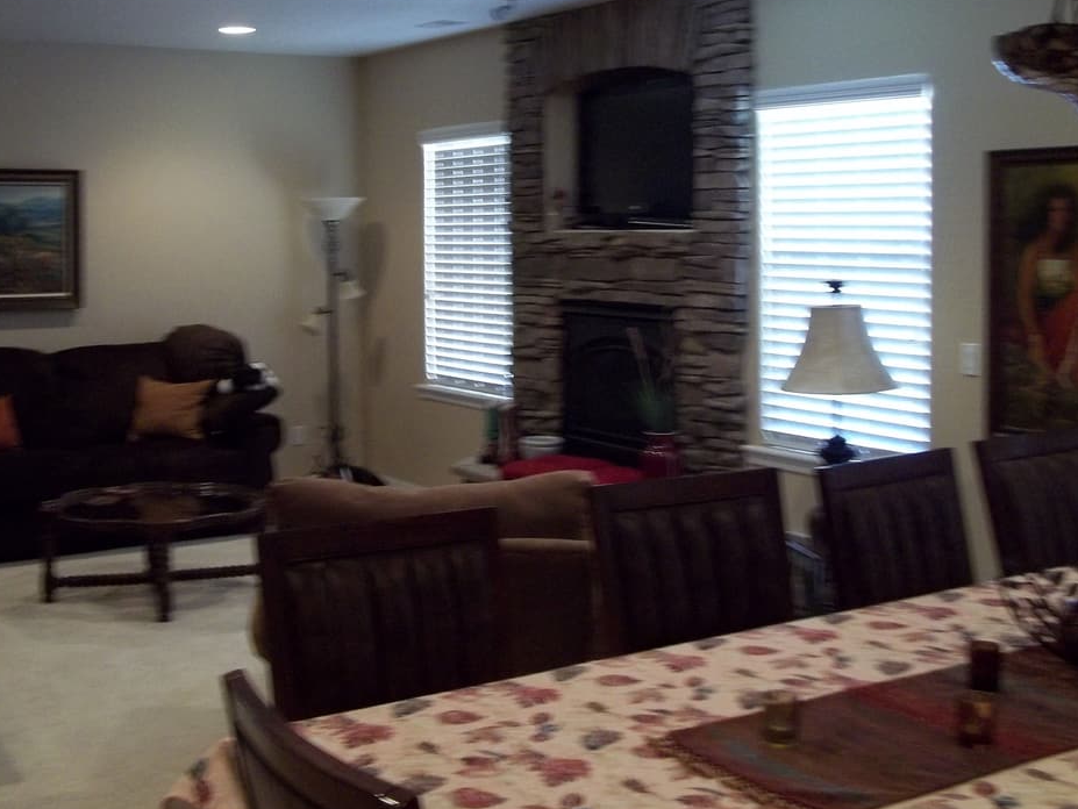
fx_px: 1433
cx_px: 482
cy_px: 266
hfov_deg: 41.2
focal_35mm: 46
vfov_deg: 31.3
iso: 160
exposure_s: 1/13
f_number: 2.9
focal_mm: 5.7
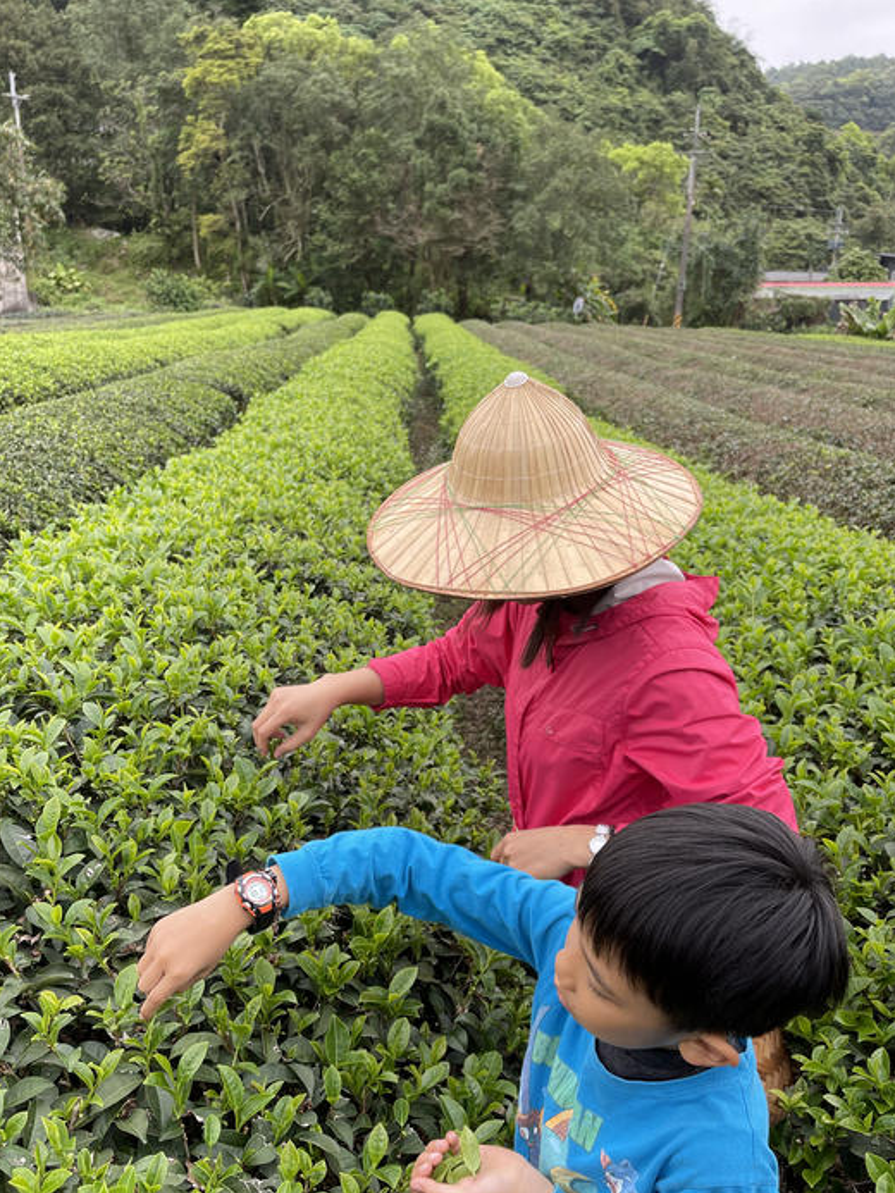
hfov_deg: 46.8
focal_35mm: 30
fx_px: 1034
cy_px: 659
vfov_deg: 59.8
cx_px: 429
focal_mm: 5.1
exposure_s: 1/254
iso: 32
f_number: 1.6
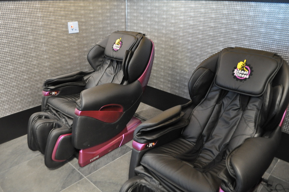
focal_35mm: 27
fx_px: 217
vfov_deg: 47.8
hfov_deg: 67.4
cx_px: 144
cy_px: 96
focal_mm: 18
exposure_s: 1/4
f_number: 3.5
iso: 1600
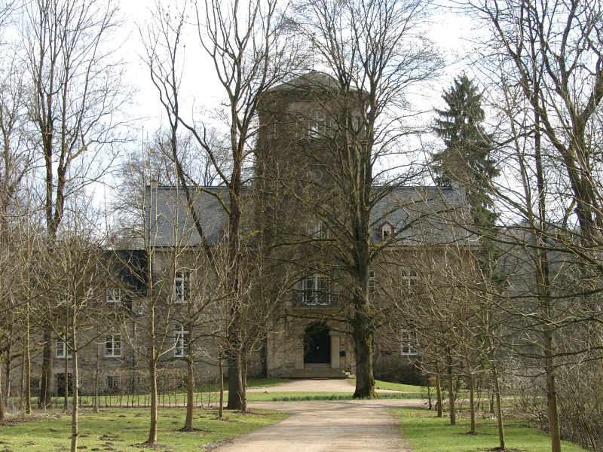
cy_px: 226
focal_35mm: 86
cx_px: 302
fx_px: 1498
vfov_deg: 17.2
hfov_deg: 22.8
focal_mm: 17.86
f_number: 4
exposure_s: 1/248
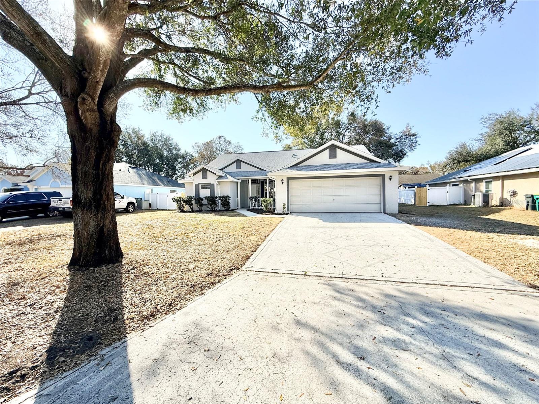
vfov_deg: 85.7
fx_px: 218
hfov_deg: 102.1
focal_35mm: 14
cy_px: 202
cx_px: 270
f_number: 2.2
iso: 50
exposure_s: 1/1961
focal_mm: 2.22
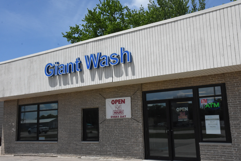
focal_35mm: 39
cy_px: 80
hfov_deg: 49.5
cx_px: 120
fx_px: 261
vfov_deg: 34.2
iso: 1250
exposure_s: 1/1250
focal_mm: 26
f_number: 18
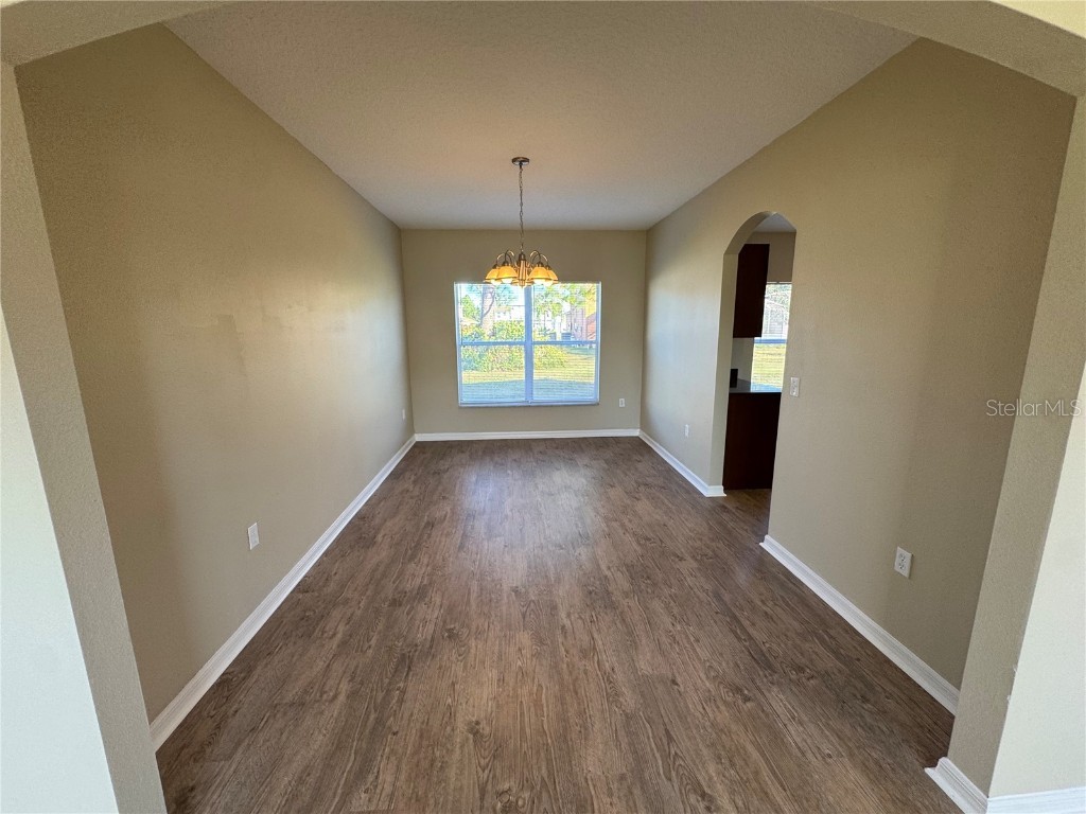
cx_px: 543
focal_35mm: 14
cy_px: 407
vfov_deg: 85.7
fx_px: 439
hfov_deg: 102.1
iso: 100
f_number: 2.2
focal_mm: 2.22
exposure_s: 1/120
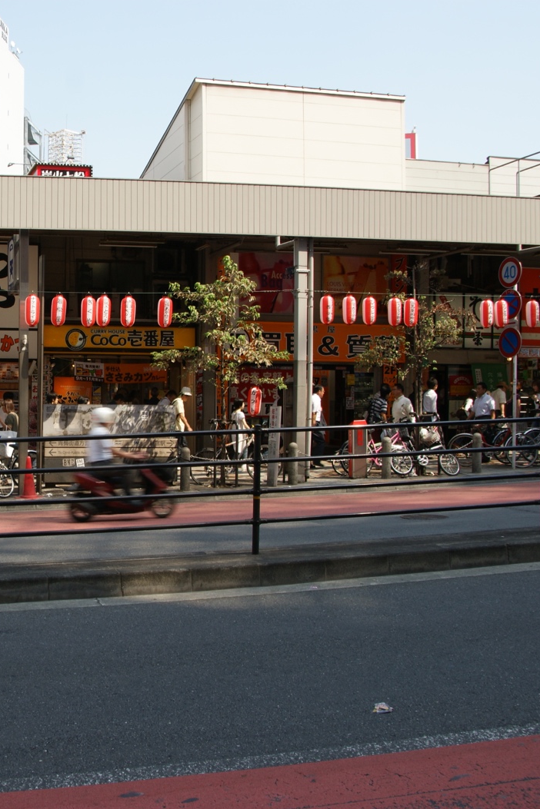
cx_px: 19
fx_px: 922
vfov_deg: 47.4
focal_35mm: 41
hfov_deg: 30.6
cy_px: 408
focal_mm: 18
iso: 100
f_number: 9
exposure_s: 1/80
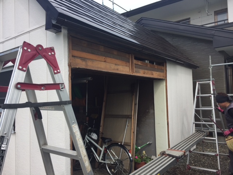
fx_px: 195
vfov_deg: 48.2
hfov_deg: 61.7
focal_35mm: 29
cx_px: 116
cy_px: 88
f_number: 2.2
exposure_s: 1/1014
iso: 32
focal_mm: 4.15
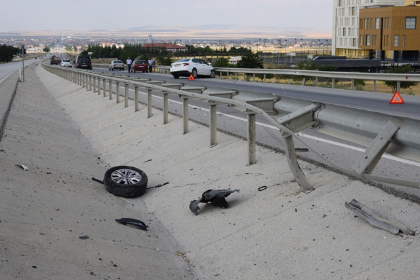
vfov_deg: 23.8
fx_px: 665
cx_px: 210
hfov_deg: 35.0
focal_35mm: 57
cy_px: 140
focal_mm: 38
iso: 200
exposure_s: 1/320
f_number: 9
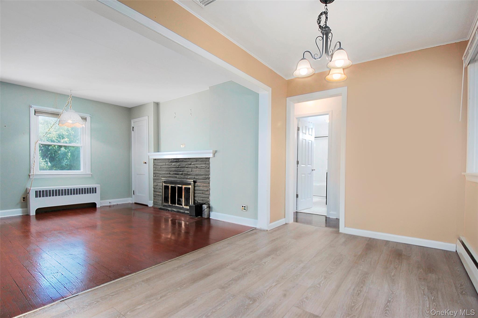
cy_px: 159
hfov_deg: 100.4
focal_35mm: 15
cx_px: 239
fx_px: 199
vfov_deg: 77.2
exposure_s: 1/5
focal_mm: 10
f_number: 14
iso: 200
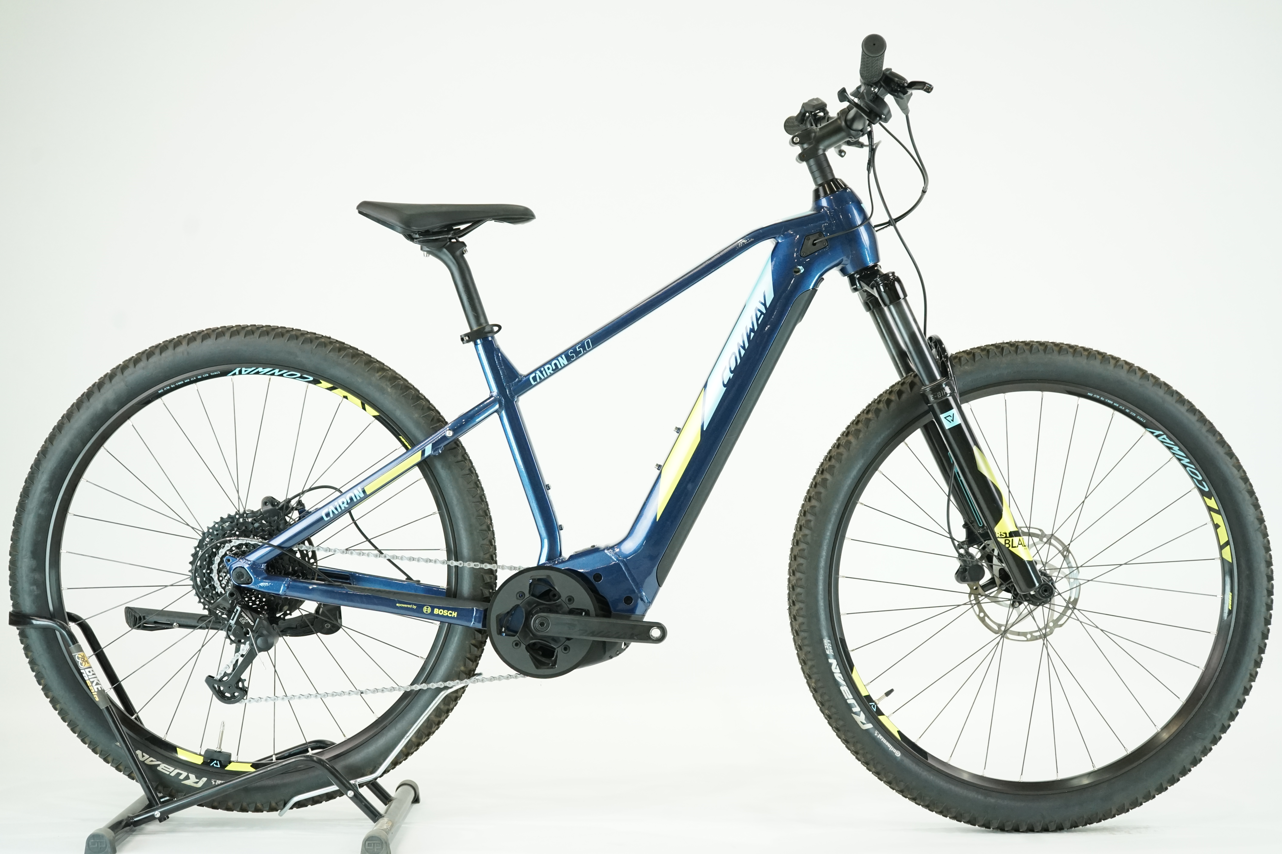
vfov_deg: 25.1
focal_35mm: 54
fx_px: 1923
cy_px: 427
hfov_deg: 36.9
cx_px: 641
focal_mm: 54
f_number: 5.6
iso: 2500
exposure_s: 1/200
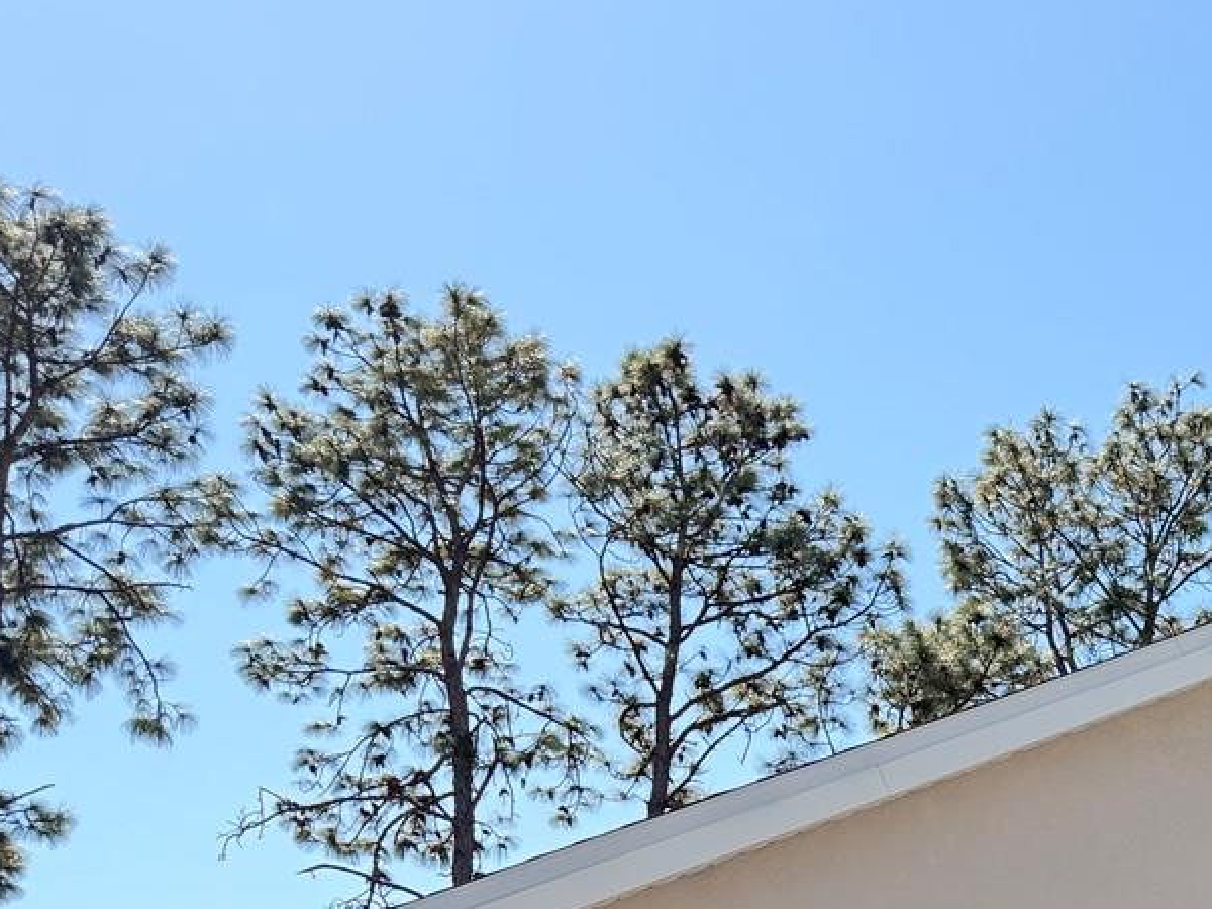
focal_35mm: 64
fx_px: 2241
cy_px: 1141
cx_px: 1493
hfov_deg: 26.5
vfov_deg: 21.1
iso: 100
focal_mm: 6.76
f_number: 1.78
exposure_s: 1/2525
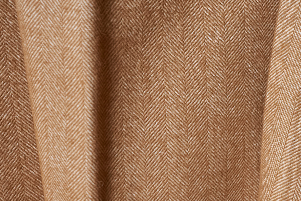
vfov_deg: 21.6
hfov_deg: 31.3
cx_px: 225
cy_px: 106
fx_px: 527
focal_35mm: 63
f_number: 8
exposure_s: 1/200
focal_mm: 35
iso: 12800
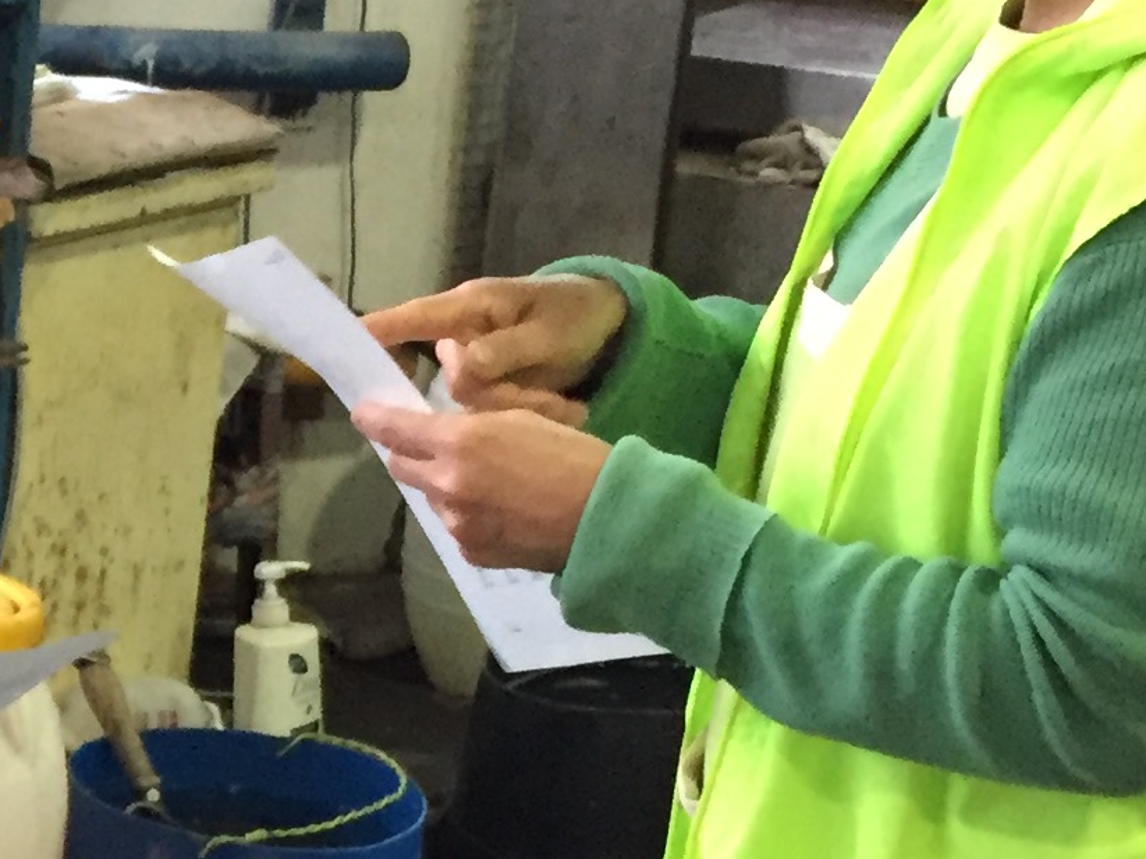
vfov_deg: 12.8
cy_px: 784
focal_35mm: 115
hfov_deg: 15.6
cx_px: -631
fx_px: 3807
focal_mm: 4.15
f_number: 2.2
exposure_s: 1/17
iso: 250
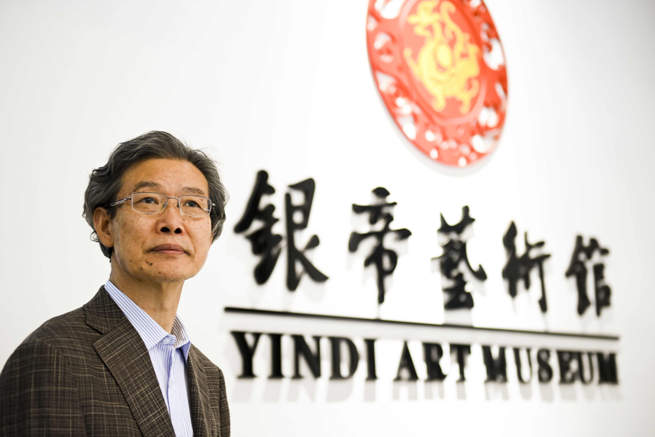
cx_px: 326
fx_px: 1037
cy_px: 219
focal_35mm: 57
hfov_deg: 35.1
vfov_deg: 23.8
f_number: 2.8
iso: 1600
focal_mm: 56
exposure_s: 1/125
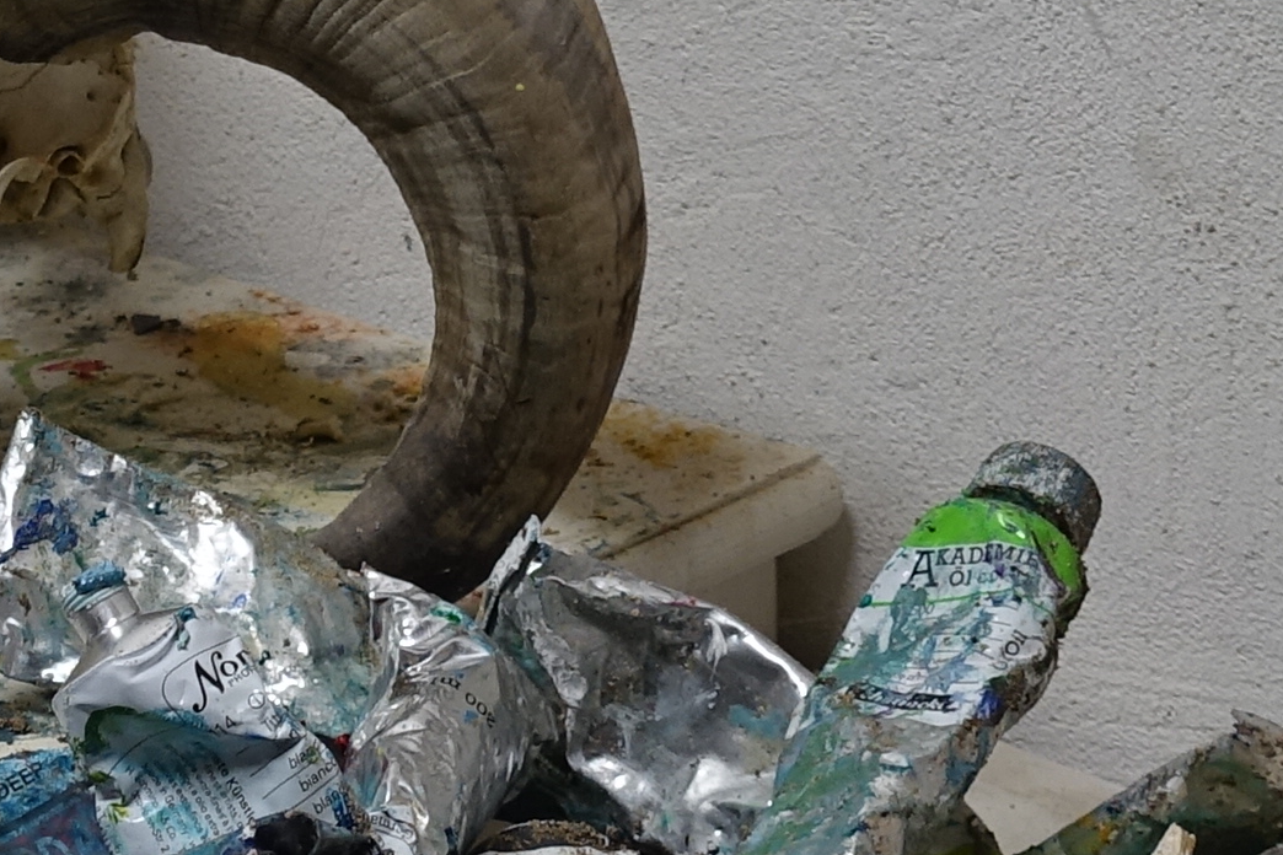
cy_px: 230
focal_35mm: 152
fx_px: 5417
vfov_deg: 9.0
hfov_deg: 13.3
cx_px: -48
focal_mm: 10.7
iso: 125
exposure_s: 1/30
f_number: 2.8
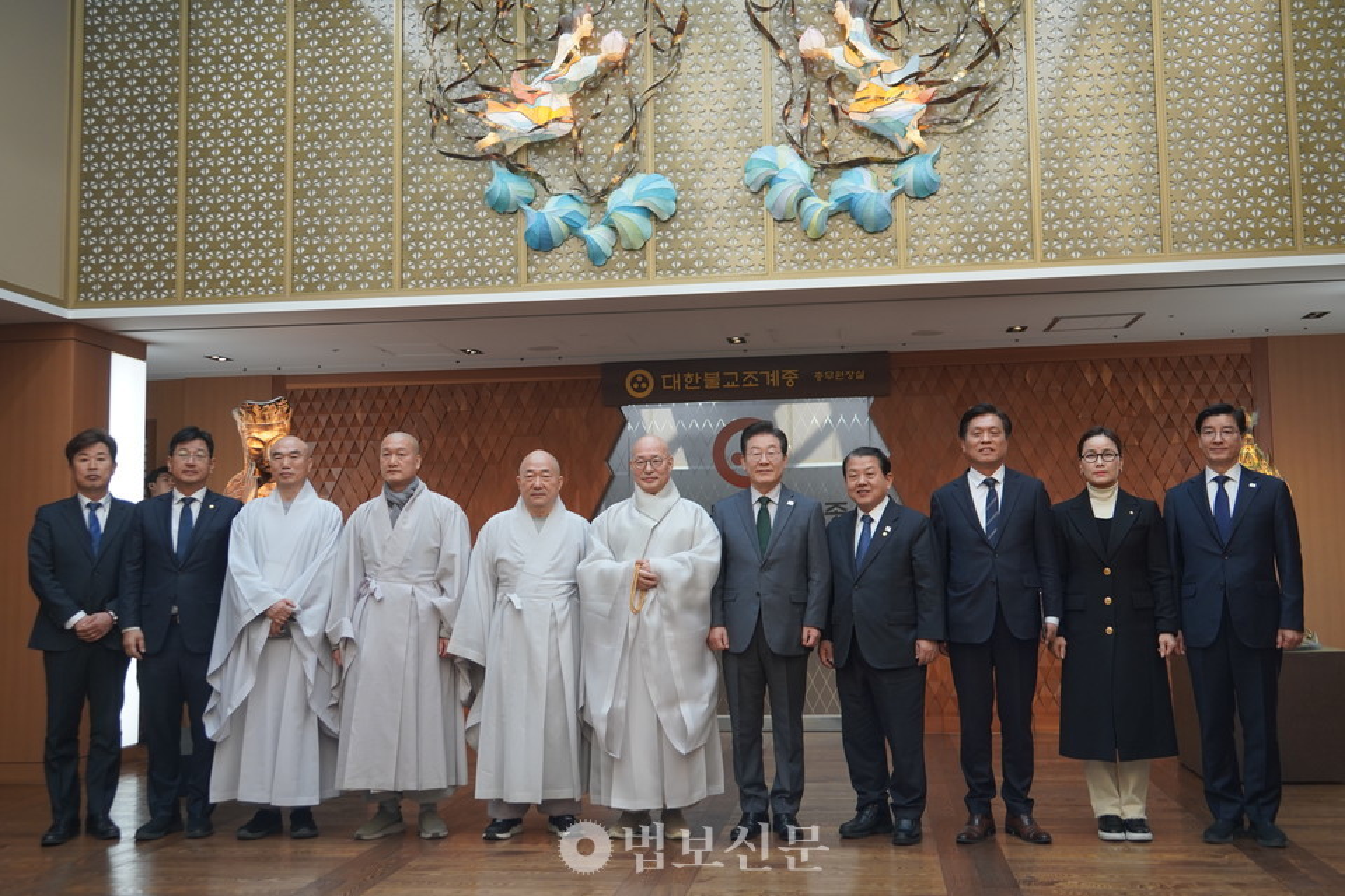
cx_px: 672
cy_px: 448
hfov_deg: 55.1
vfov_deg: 38.4
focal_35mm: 34
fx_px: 1289
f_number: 4
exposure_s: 1/160
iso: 400
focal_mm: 23
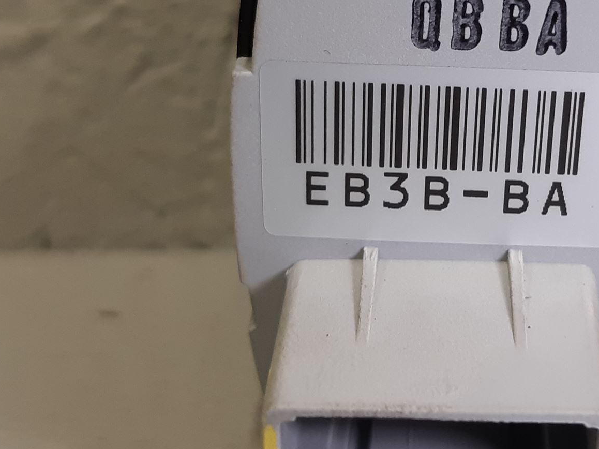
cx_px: 448
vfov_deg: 31.3
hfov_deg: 40.1
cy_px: 148
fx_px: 796
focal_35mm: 46
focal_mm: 3.93
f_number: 1.7
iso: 80
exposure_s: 1/50
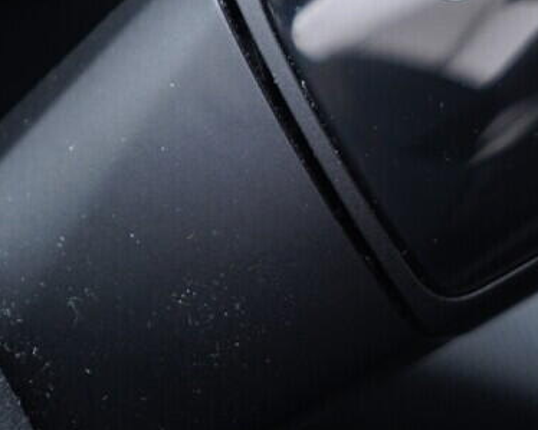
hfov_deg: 14.6
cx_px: 503
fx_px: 2069
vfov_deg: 11.7
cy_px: -49
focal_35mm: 130
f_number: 2.8
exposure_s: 1/40
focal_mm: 24
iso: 250
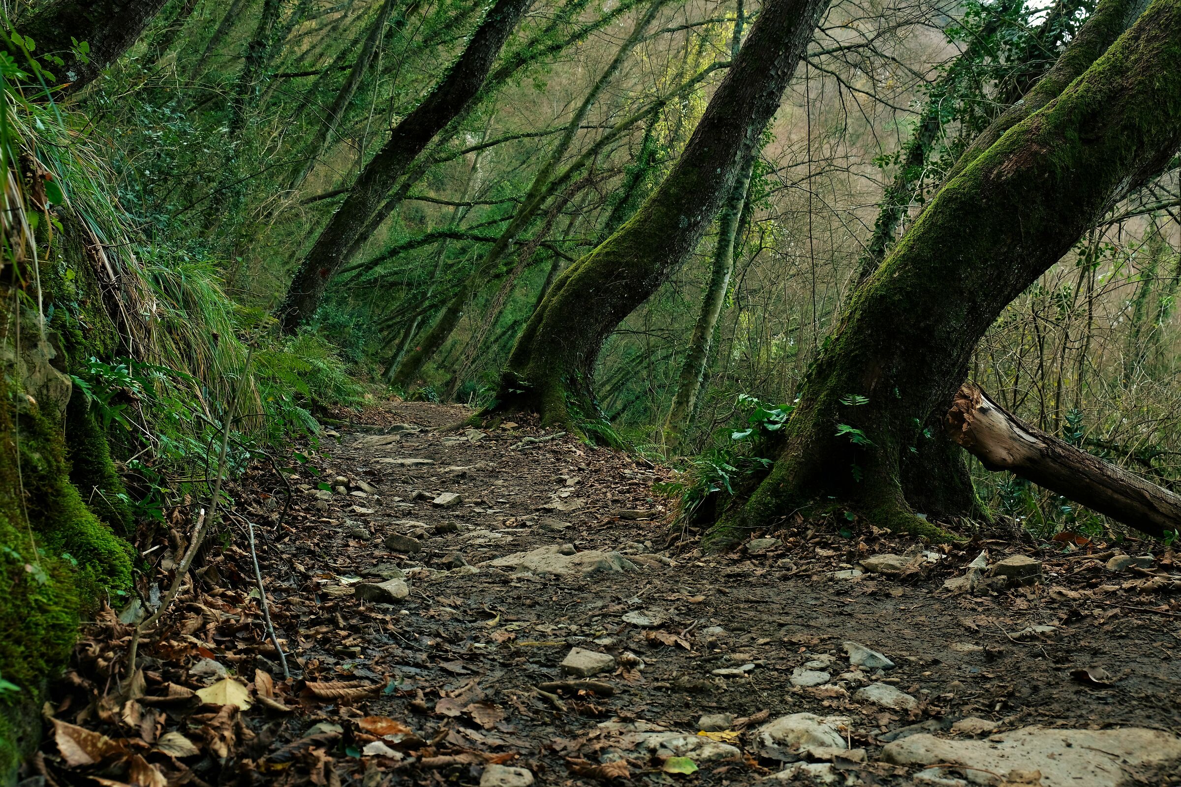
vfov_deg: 37.9
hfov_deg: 54.4
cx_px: 590
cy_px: 394
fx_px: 1148
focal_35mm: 35
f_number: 8
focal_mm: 23.3
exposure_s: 1/6
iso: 100
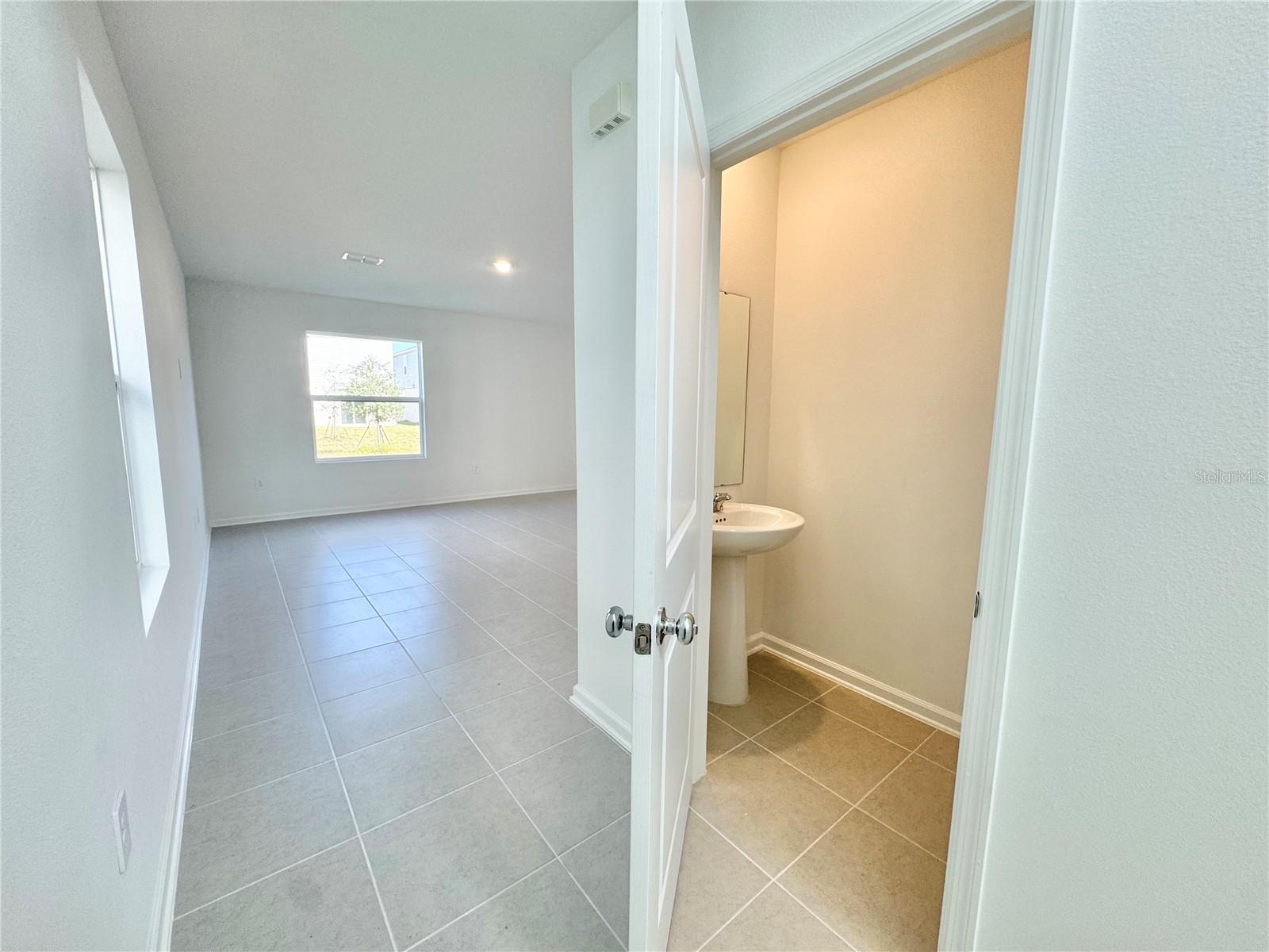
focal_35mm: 14
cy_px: 476
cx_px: 634
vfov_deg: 85.7
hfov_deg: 102.1
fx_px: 513
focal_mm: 2.22
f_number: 2.2
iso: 64
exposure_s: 1/120
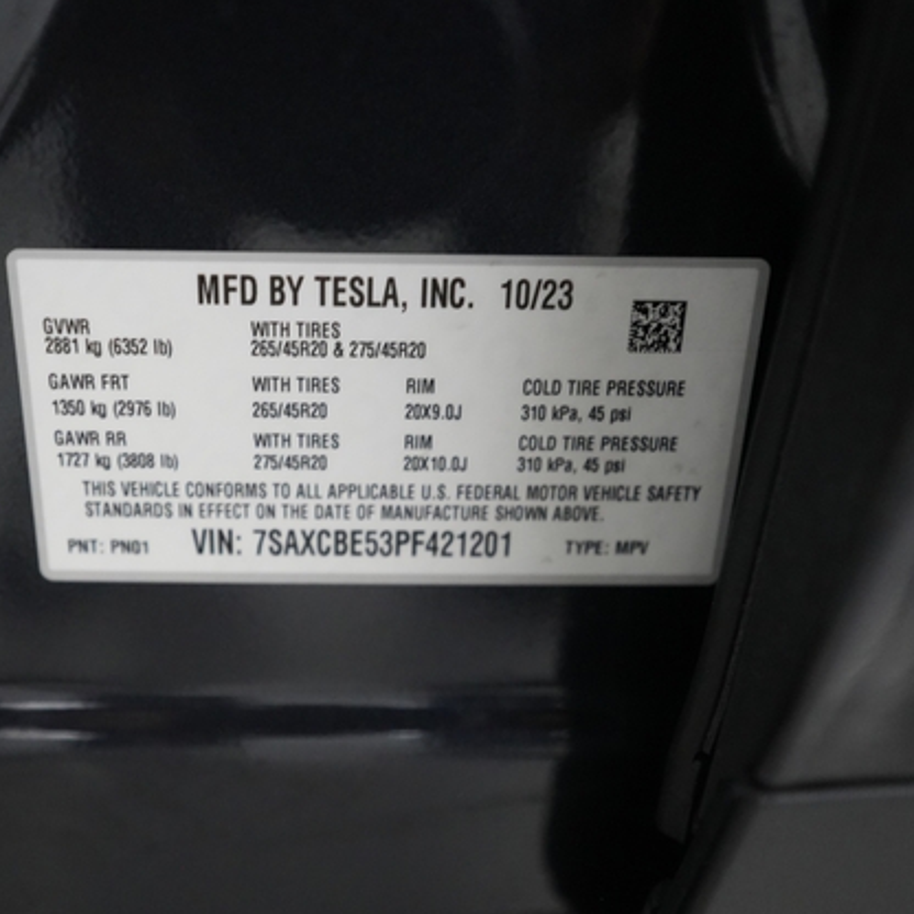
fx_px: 1016
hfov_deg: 48.1
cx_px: 360
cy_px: 464
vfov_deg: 48.4
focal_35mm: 34
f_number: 2.8
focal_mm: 26
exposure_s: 1/160
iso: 6400
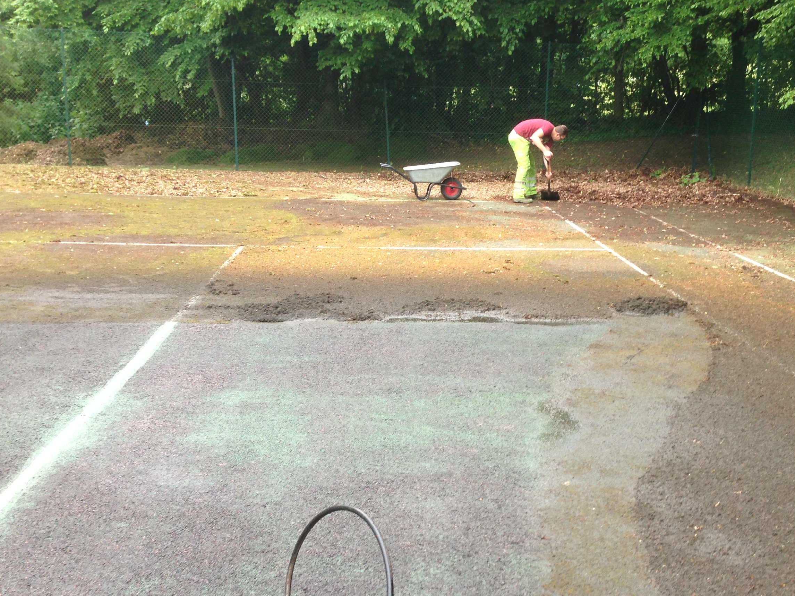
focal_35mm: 47
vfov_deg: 30.6
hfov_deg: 40.3
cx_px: 461
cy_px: 410
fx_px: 1079
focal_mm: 4.13
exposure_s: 1/20
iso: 64
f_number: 2.4
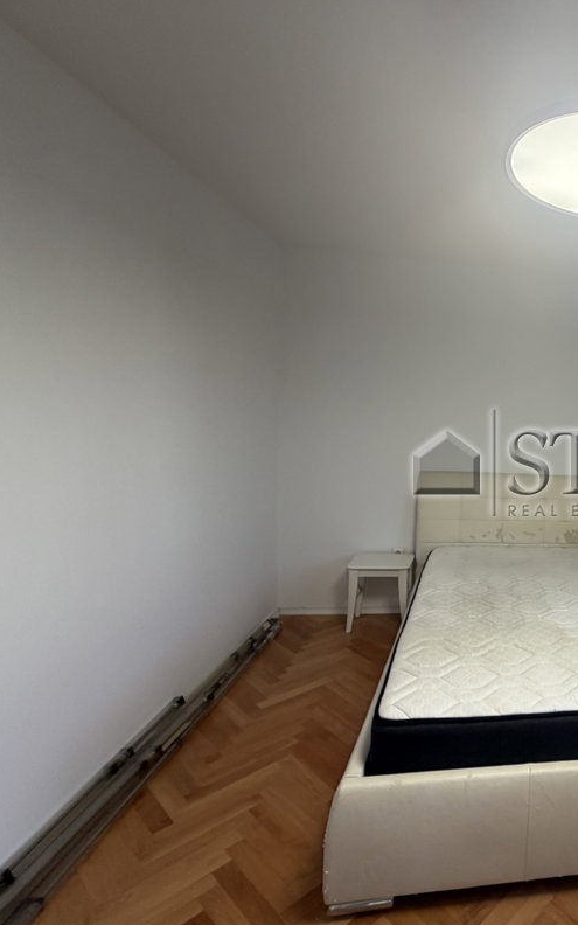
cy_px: 462
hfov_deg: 48.8
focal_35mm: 20
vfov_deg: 85.1
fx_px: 504
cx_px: 580
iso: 100
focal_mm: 2.22
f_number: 2.2
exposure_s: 1/100
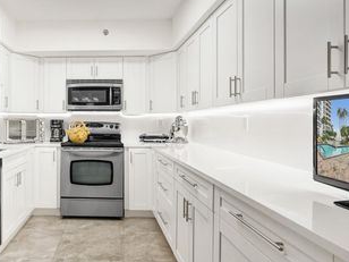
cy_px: 116
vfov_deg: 54.8
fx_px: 252
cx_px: 92
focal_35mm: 25
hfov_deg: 65.6
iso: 1600
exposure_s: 1/100
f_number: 4
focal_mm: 16
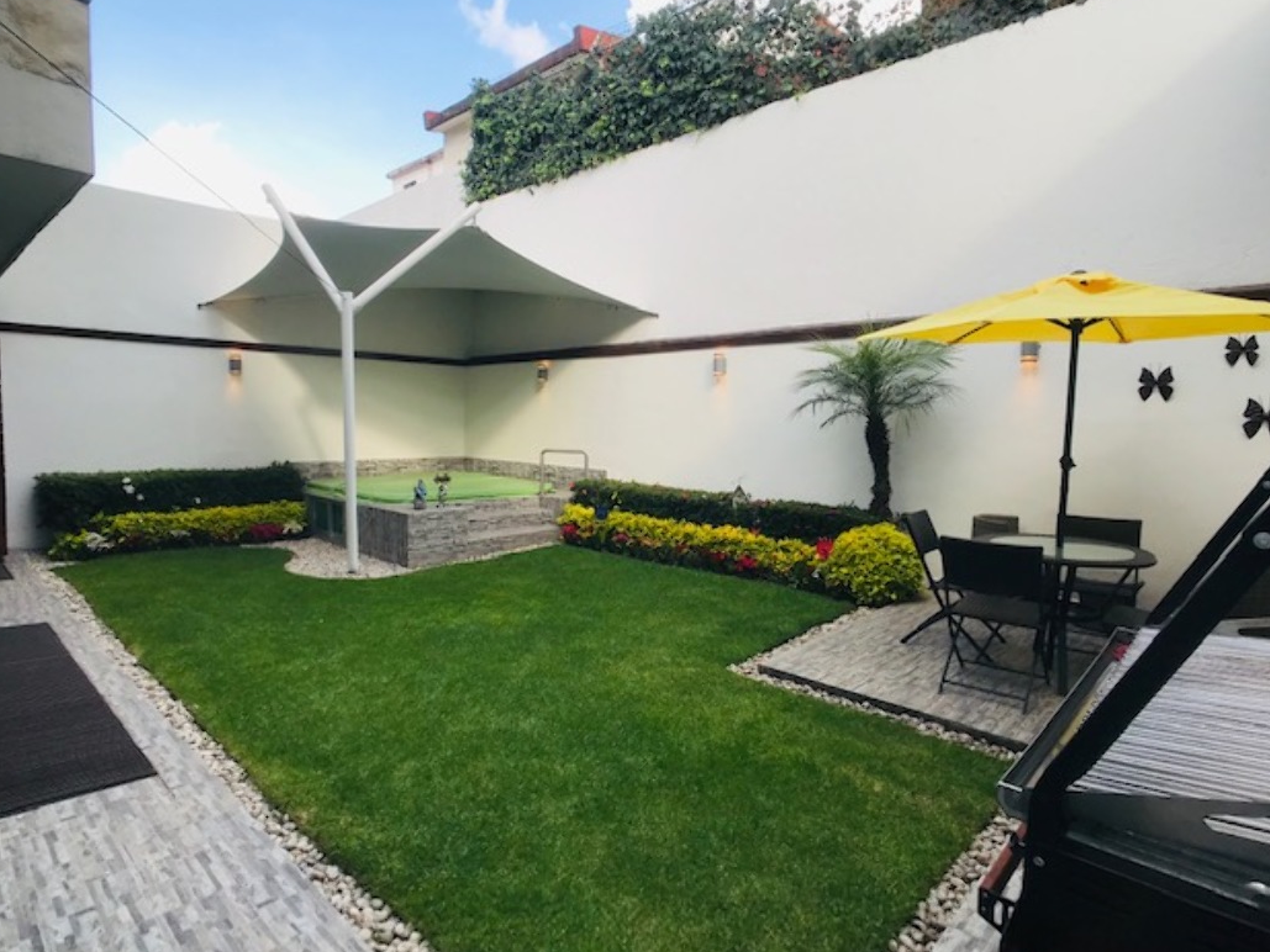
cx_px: 644
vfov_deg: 48.2
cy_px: 475
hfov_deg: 61.7
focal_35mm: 29
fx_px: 1064
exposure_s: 1/458
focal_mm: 3.99
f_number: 1.8
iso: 20
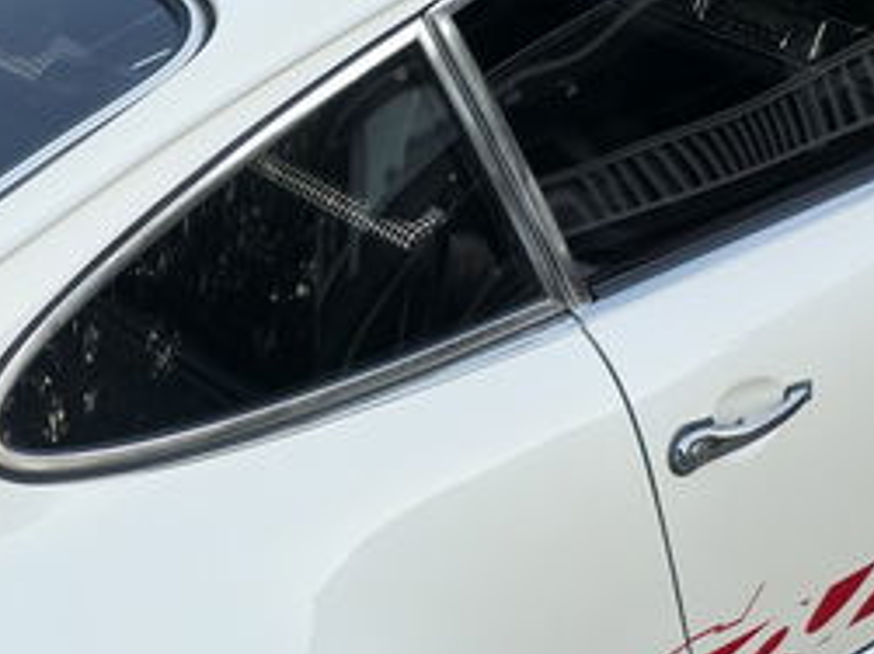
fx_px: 2372
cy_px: 386
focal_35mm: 94
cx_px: 70
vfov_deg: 15.7
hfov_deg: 20.4
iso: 80
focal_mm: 6.3
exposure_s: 1/180
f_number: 1.7
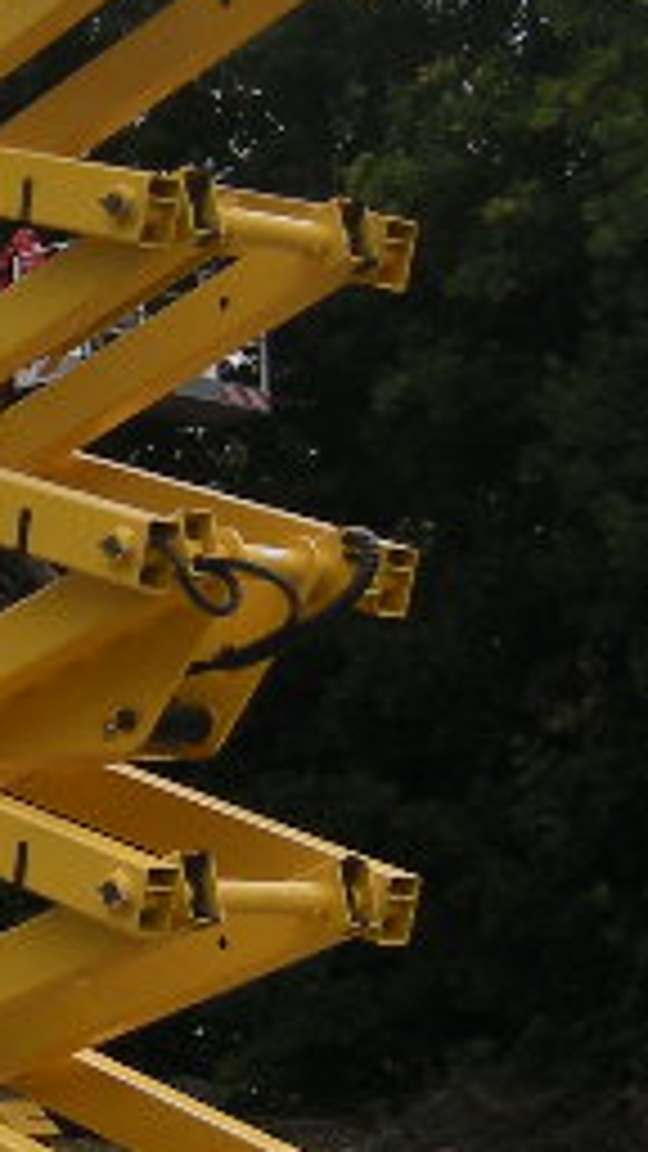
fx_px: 3727
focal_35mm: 122
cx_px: -256
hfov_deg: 9.7
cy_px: 554
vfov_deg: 17.6
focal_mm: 4.7
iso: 64
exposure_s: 1/186
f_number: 5.6
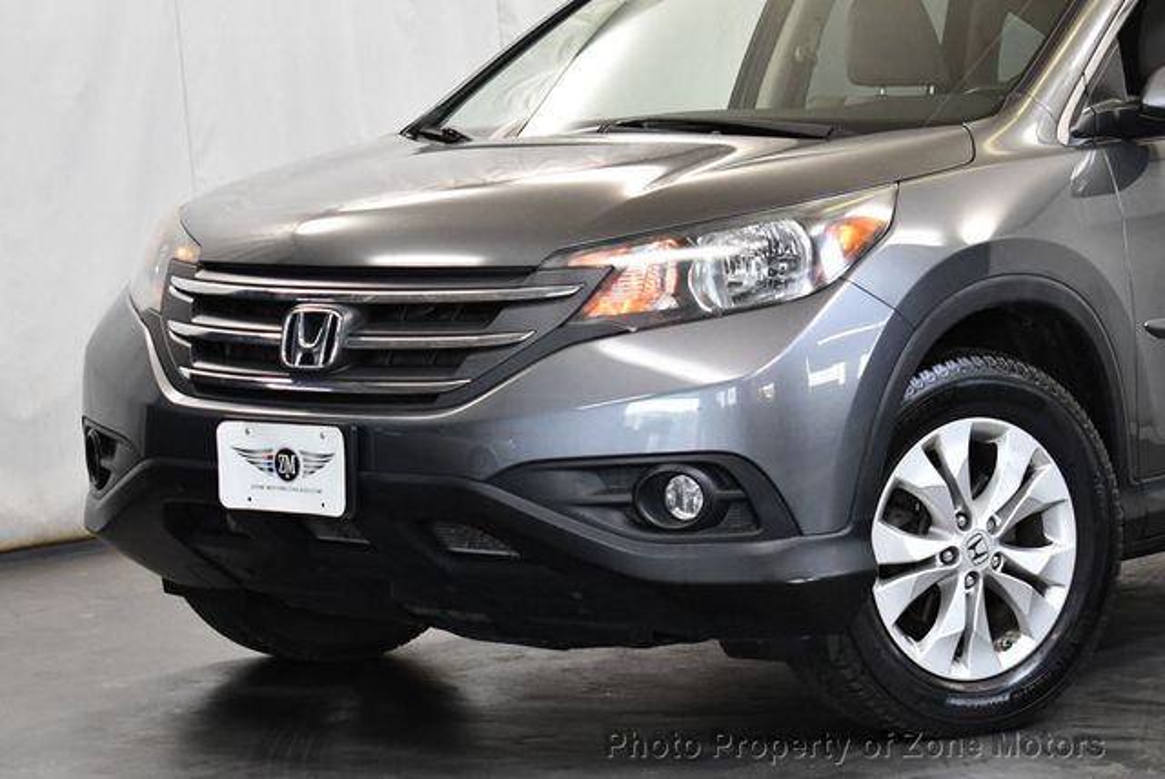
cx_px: 582
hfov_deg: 19.6
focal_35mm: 104
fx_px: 3369
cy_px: 390
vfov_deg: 13.2
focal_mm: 52
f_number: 5.6
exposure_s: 1/125
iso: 1600
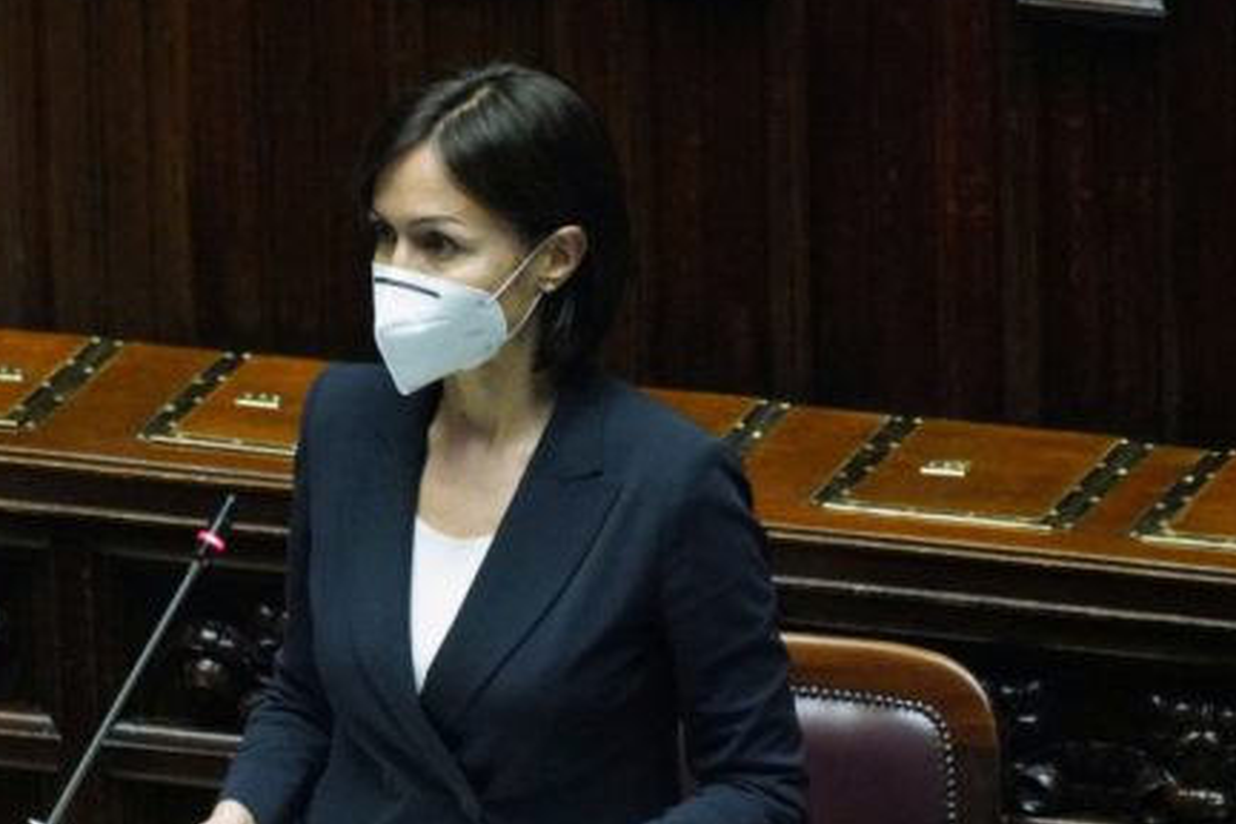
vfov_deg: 1.8
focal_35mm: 769
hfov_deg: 2.7
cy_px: 552
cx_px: 409
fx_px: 26400
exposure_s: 1/160
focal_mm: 318
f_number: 5.6
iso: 12800
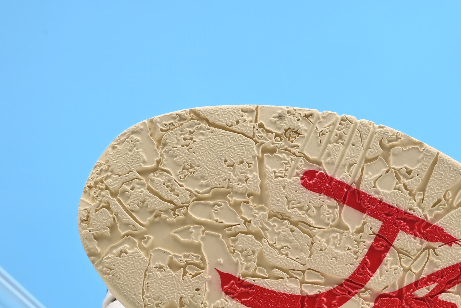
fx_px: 1473
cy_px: 198
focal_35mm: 115
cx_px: 359
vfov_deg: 11.9
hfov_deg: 17.7
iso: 100
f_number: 16
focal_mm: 40
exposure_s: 1/2.5
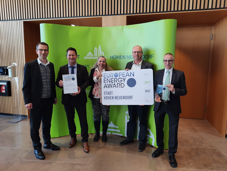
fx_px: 164
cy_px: 86
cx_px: 114
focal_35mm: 25
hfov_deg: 69.4
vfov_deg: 54.9
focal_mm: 4.6
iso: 64
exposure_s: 1/60
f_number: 2
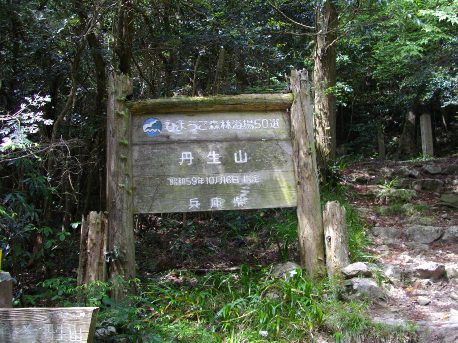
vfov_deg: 38.7
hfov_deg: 50.1
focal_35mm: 37
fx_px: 490
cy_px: 172
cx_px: 229
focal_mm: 6.2
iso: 154
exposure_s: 1/125
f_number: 2.8
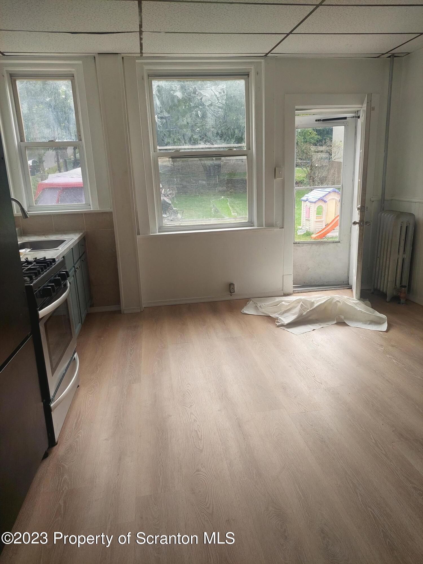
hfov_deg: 56.8
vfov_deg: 71.6
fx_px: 391
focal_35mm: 24
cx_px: 212
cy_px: 282
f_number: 1.8
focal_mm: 5.23
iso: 40
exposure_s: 1/187
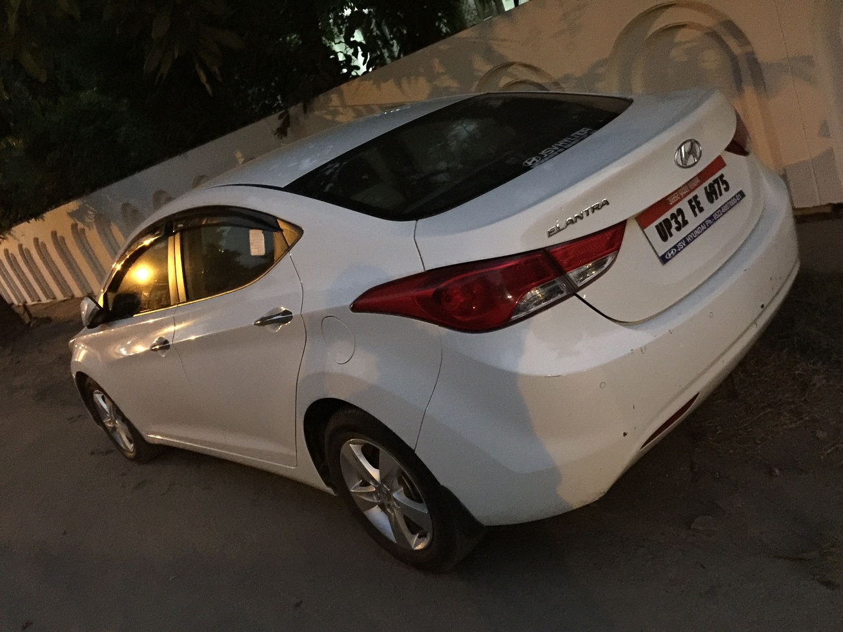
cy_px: 316
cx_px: 422
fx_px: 706
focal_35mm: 29
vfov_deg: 48.2
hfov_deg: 61.7
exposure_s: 1/4
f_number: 2.2
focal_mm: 4.15
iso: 320
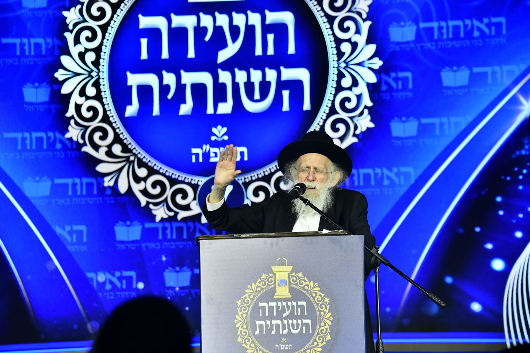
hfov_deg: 16.8
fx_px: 1796
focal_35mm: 122
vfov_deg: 11.2
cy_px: 176
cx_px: 265
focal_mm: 122
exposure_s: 1/200
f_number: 5.6
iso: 1000
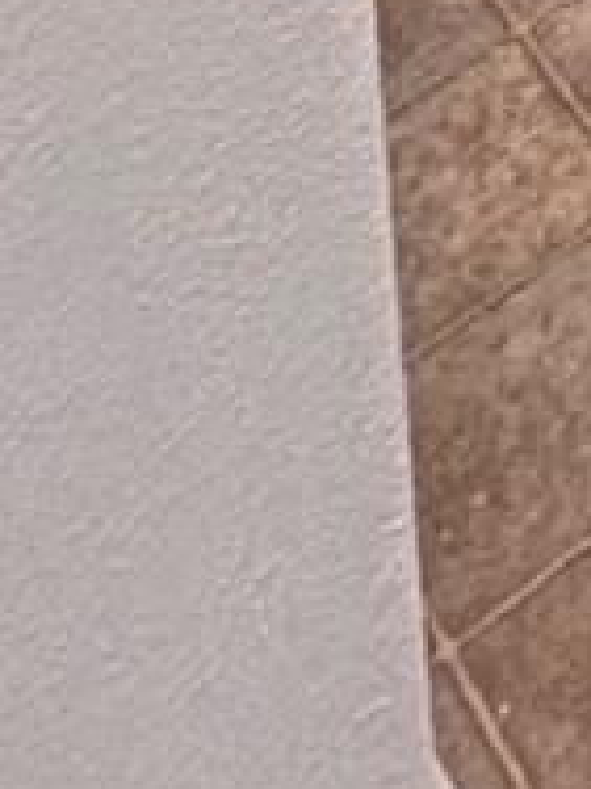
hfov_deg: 9.8
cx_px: 1821
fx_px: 2550
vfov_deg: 10.2
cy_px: -1813
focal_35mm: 112
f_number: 2.2
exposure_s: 1/120
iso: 200
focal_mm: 2.22
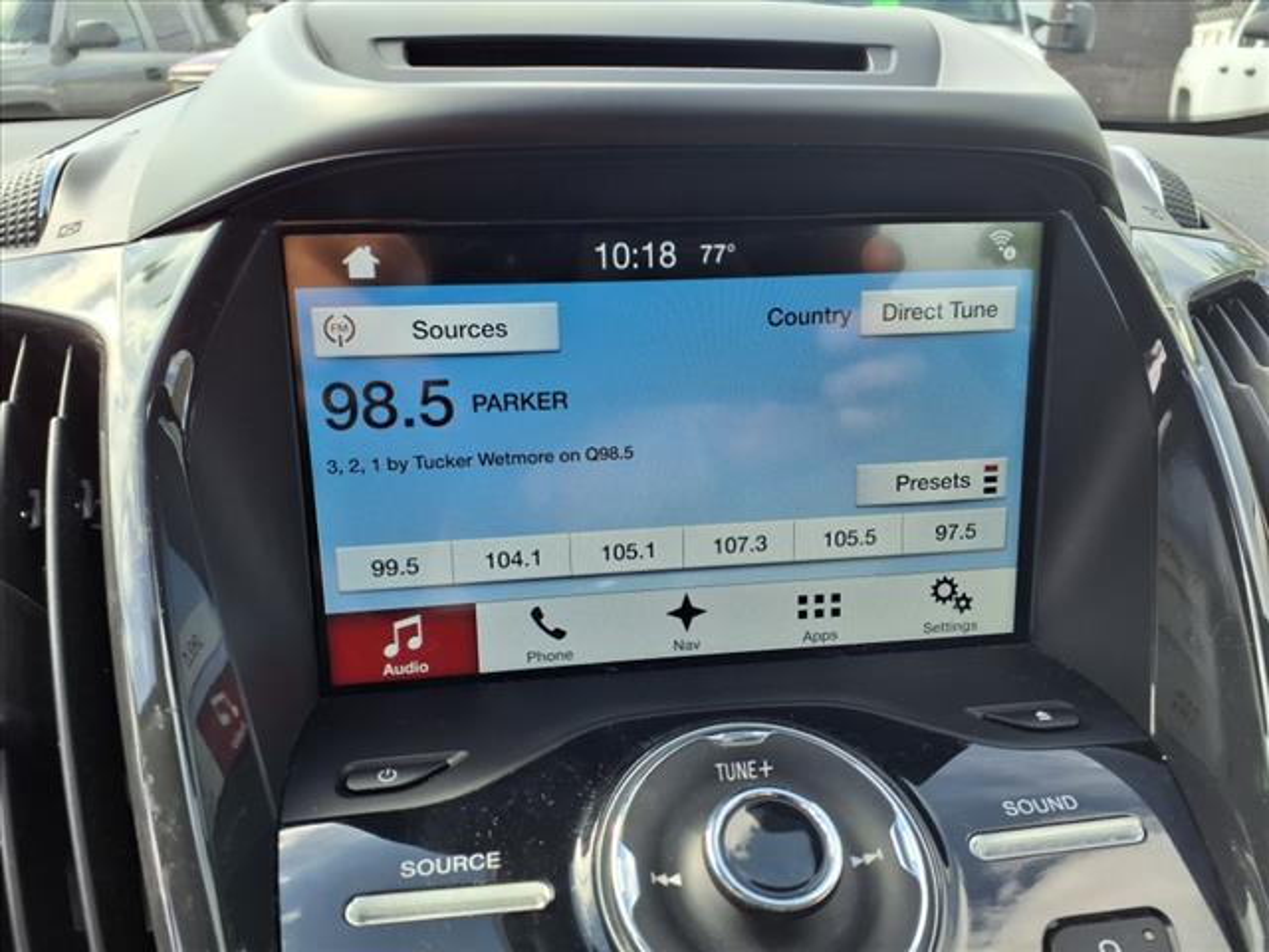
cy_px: 476
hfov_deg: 65.3
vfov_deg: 51.4
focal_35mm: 27
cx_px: 634
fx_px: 990
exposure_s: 1/294
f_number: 1.9
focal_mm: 3.58
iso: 40
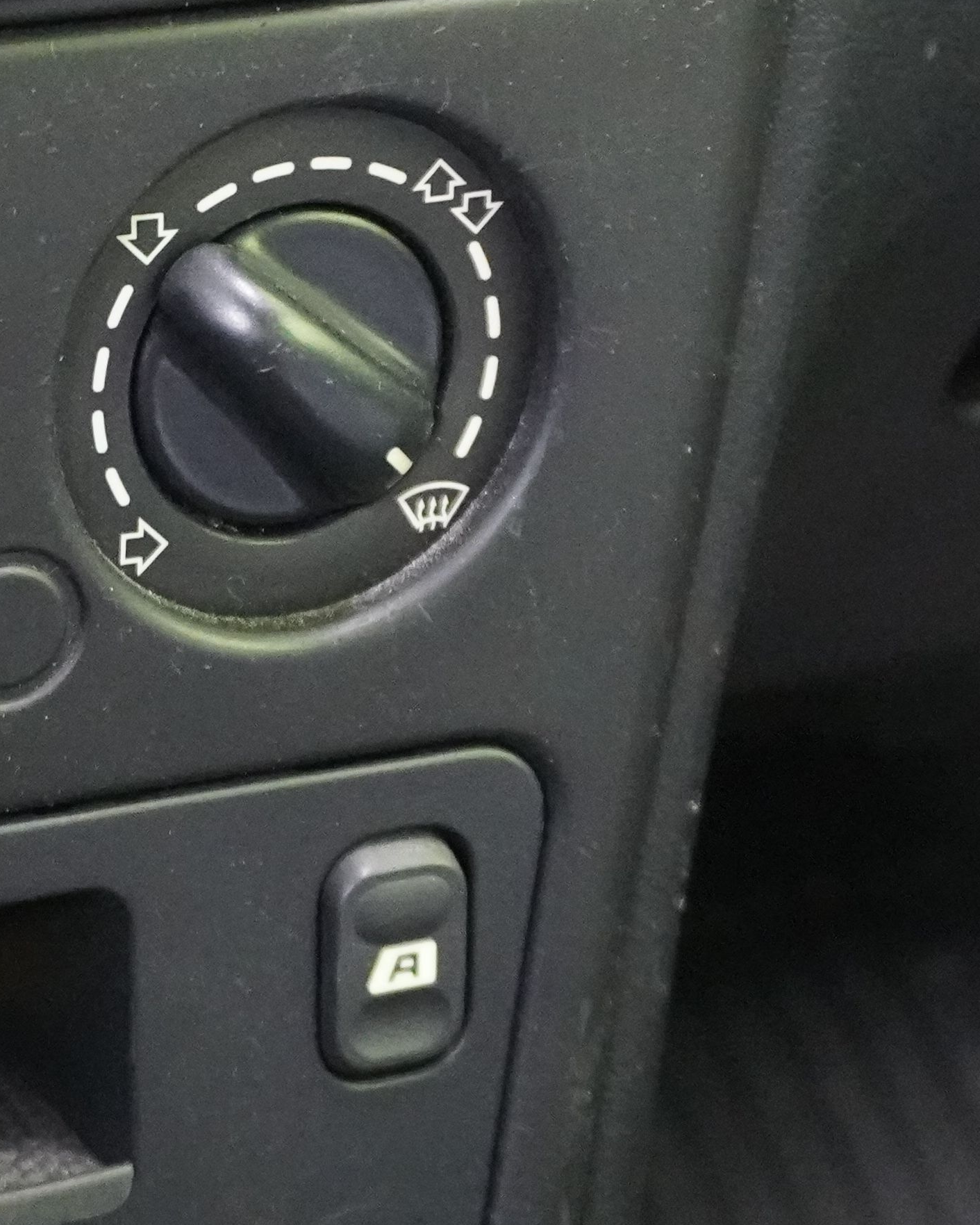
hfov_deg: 14.8
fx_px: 3646
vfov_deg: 18.9
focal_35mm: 101
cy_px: 309
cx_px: -179
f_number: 4
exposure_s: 1/25
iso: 6400
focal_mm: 21
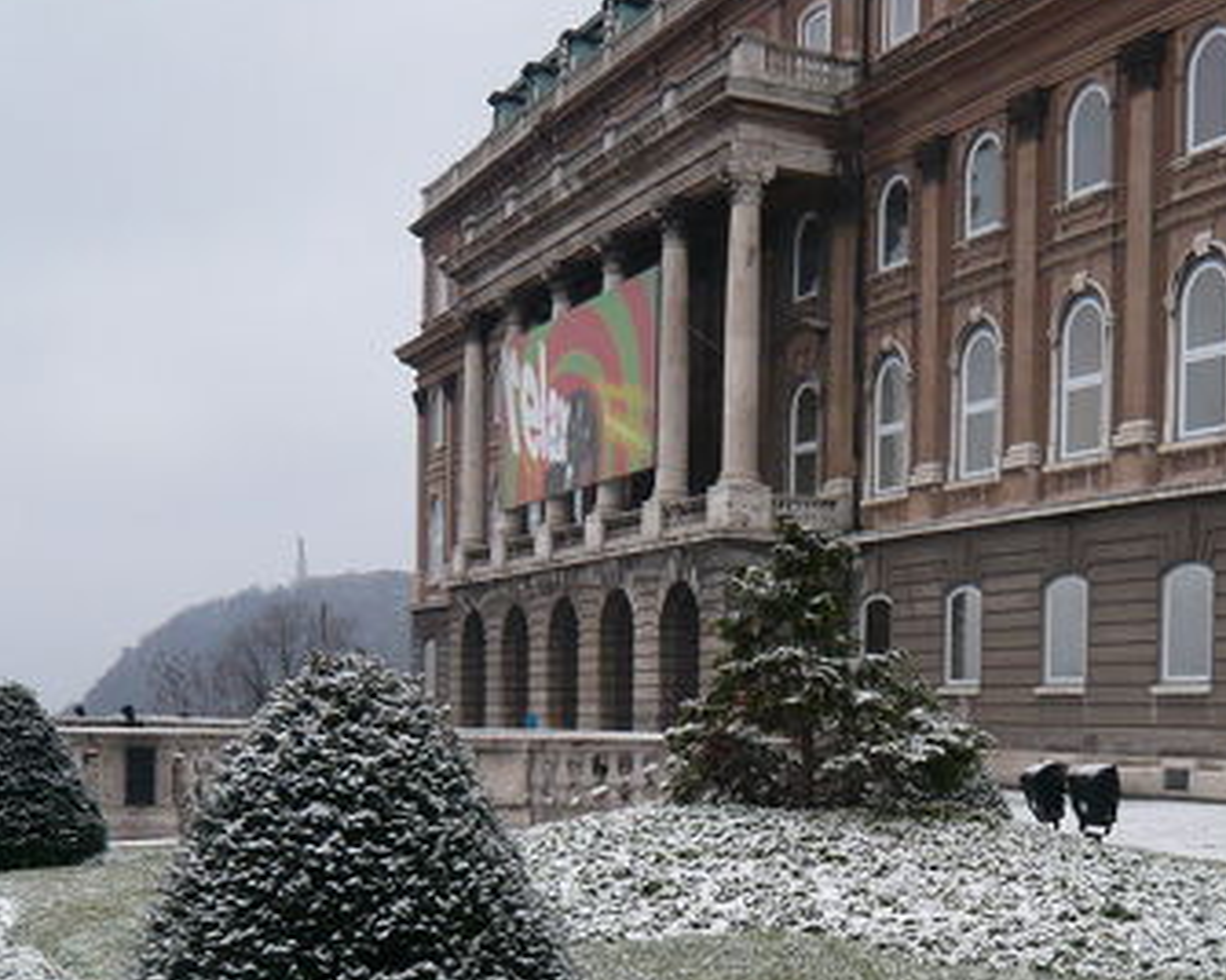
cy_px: 865
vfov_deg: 27.7
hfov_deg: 34.5
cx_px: 941
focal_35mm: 53
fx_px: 1923
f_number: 2.8
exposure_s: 1/30
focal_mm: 4.6
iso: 125
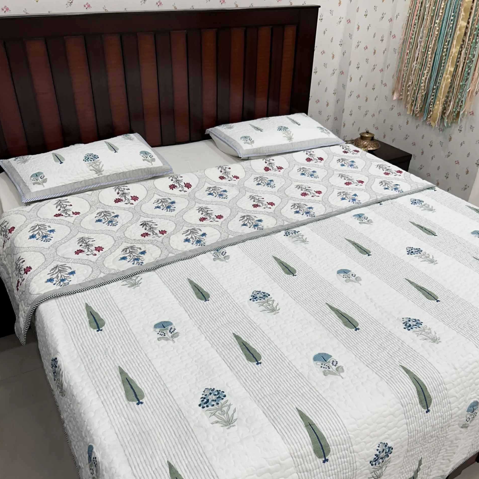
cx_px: 241
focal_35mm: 31
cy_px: 282
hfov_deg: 52.5
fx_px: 485
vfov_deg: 52.2
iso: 50
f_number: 1.5
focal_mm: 5.7
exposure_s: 1/100
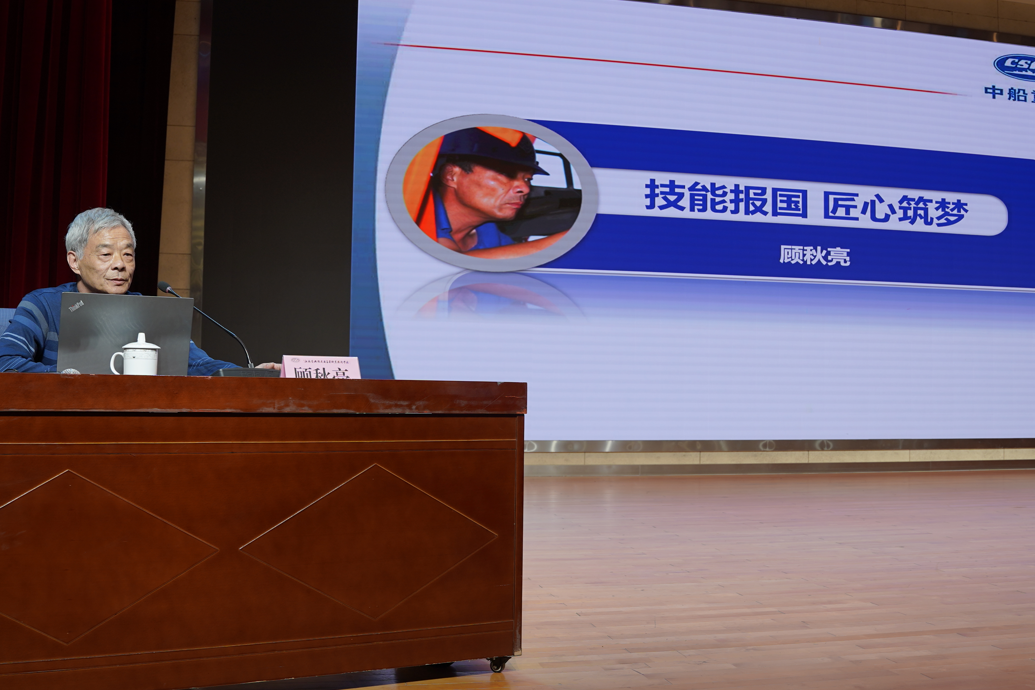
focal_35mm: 38
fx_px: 1092
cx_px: 546
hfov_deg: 50.7
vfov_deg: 35.1
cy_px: 349
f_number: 4
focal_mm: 24
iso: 160
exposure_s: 1/160
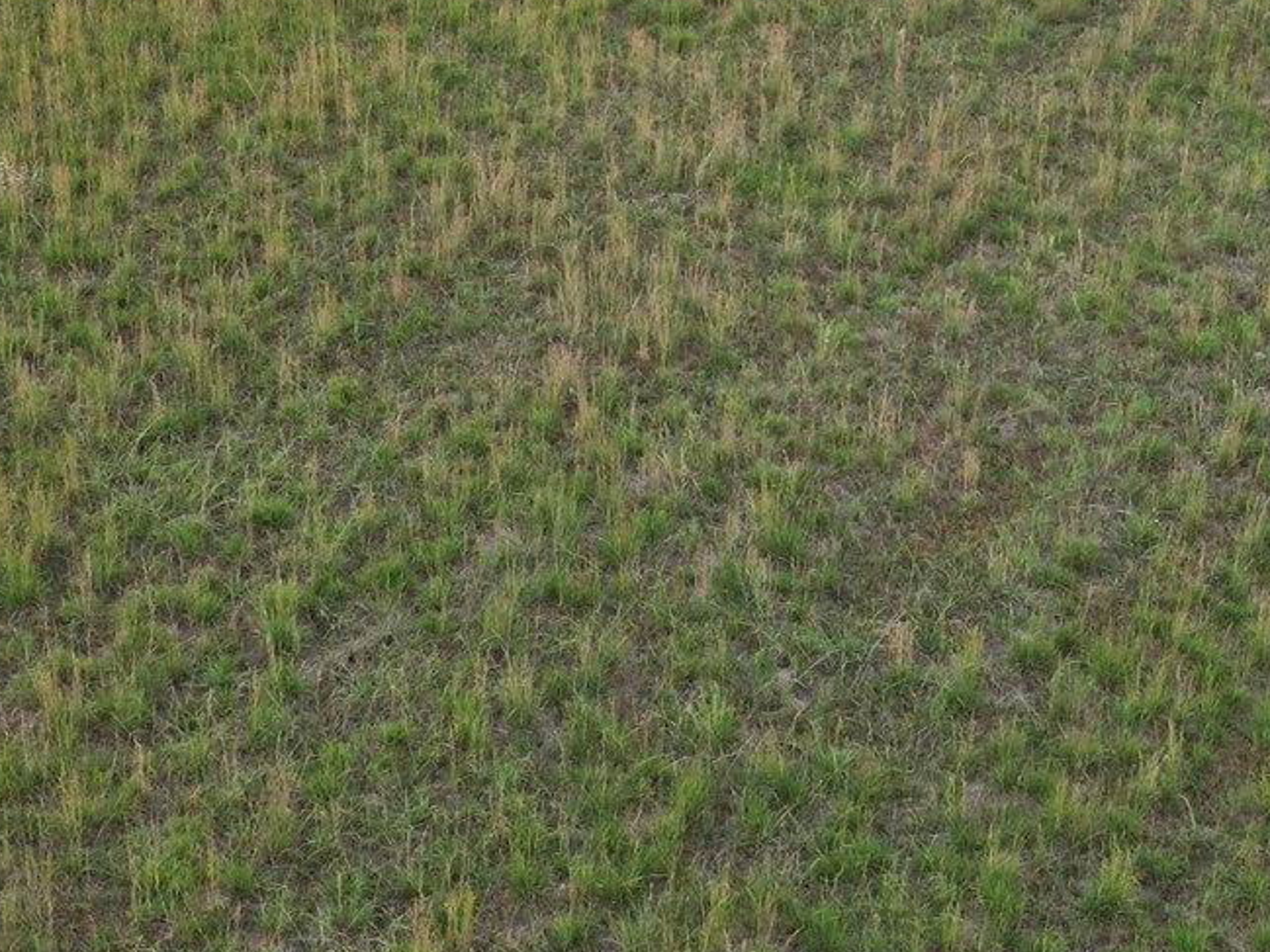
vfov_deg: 19.6
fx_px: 2605
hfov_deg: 27.3
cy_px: -154
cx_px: 753
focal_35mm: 71
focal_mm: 6.72
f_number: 1.7
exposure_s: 1/320
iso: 200
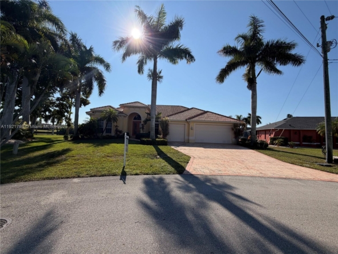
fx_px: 137
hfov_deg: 102.1
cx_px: 169
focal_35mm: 14
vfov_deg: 85.7
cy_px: 127
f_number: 2.2
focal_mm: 2.22
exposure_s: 1/1368
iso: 20
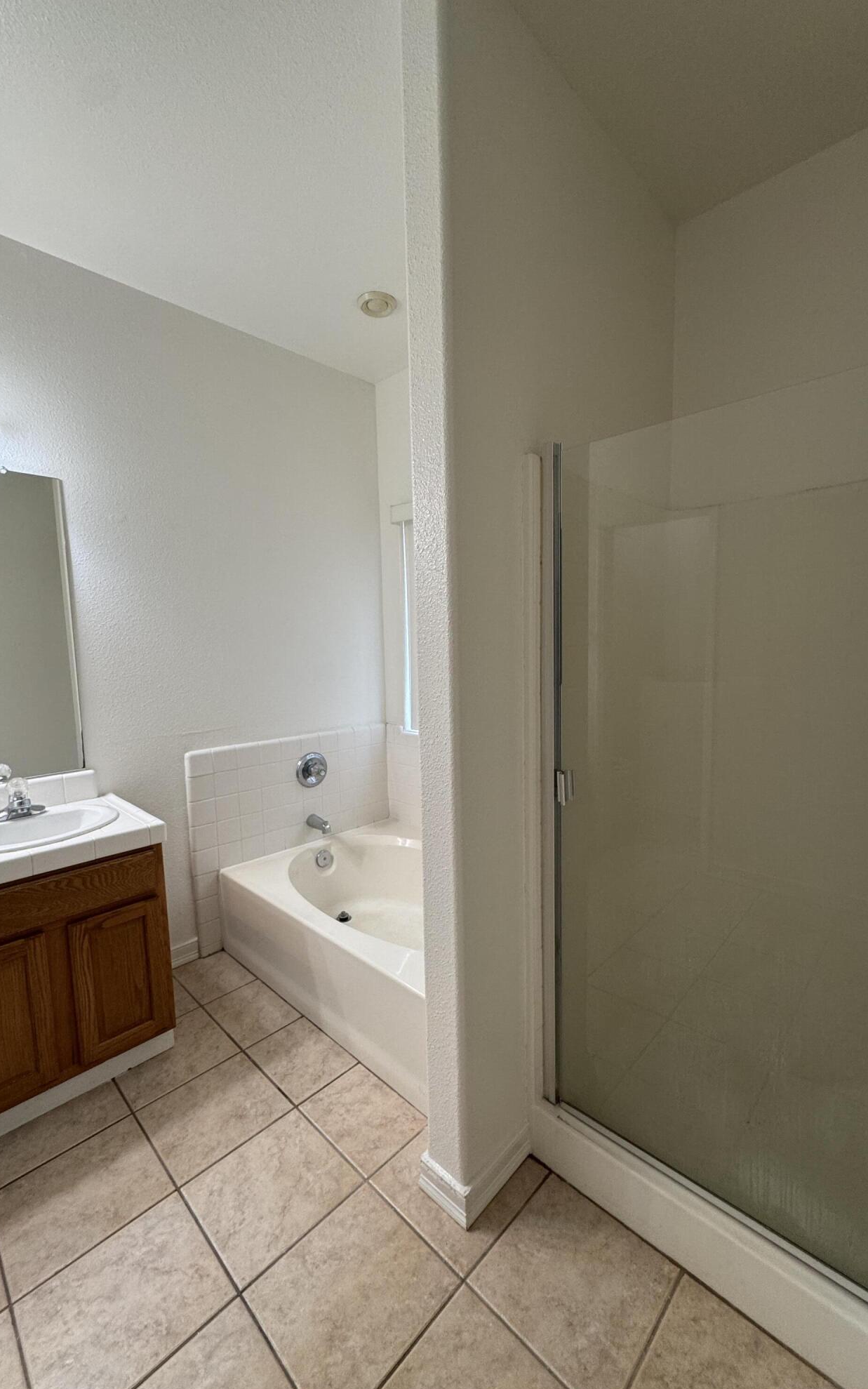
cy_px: 696
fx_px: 568
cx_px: 452
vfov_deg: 101.5
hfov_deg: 74.8
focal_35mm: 15
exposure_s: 1/60
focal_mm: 2.22
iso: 160
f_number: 2.2
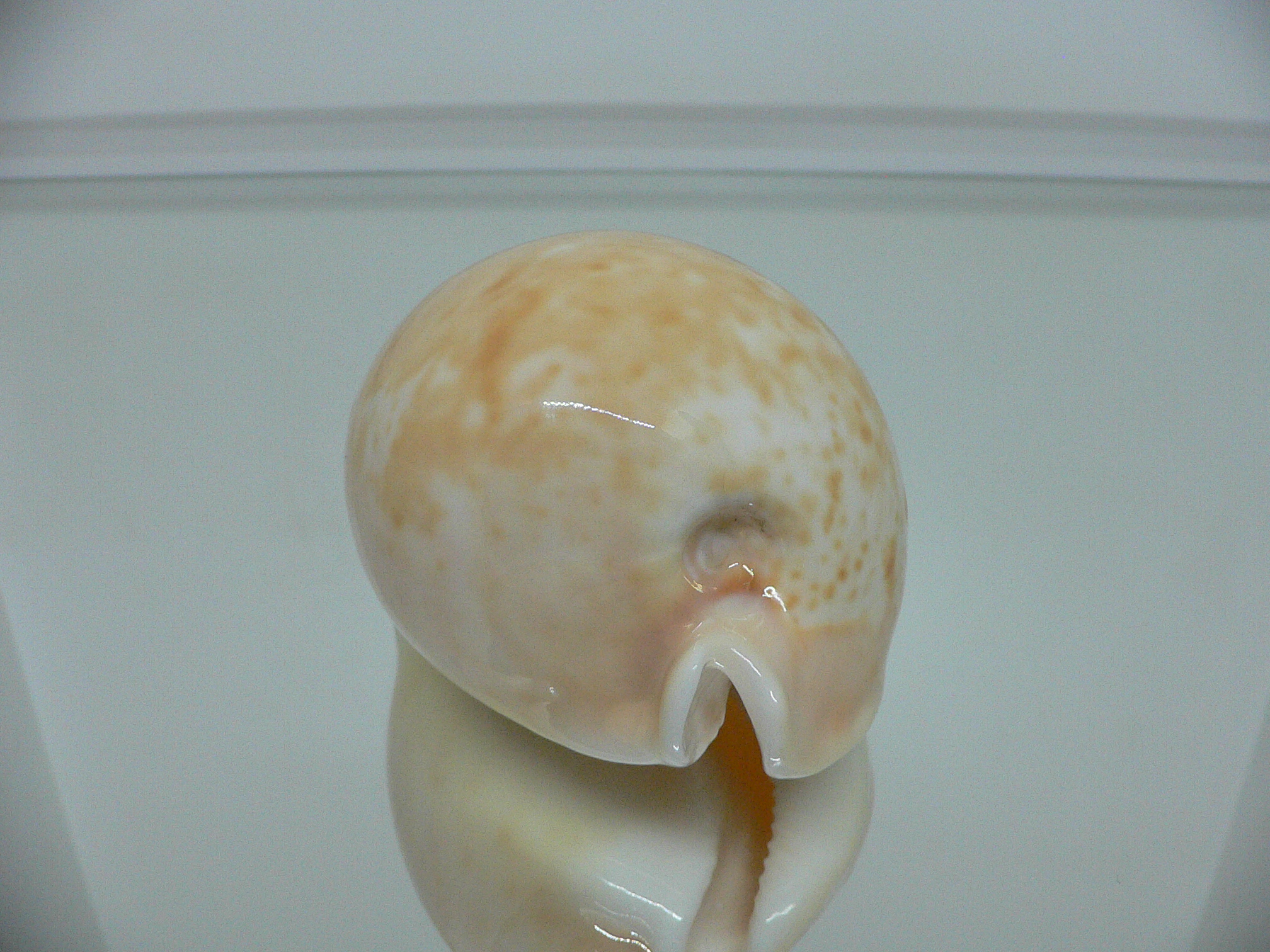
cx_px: 635
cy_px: 476
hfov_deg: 52.6
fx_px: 1284
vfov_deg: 40.7
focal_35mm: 35
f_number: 2.8
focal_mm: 4.6
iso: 200
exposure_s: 1/60
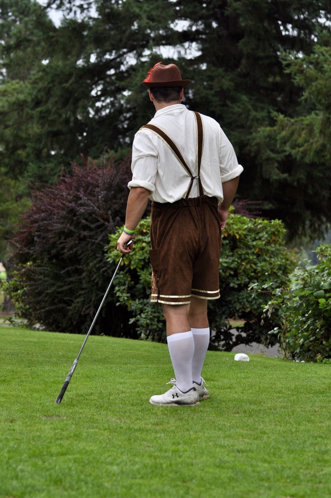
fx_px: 1701
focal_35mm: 123
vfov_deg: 16.7
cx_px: 166
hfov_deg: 11.1
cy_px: 249
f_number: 5
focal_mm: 82
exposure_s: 1/1250
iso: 400
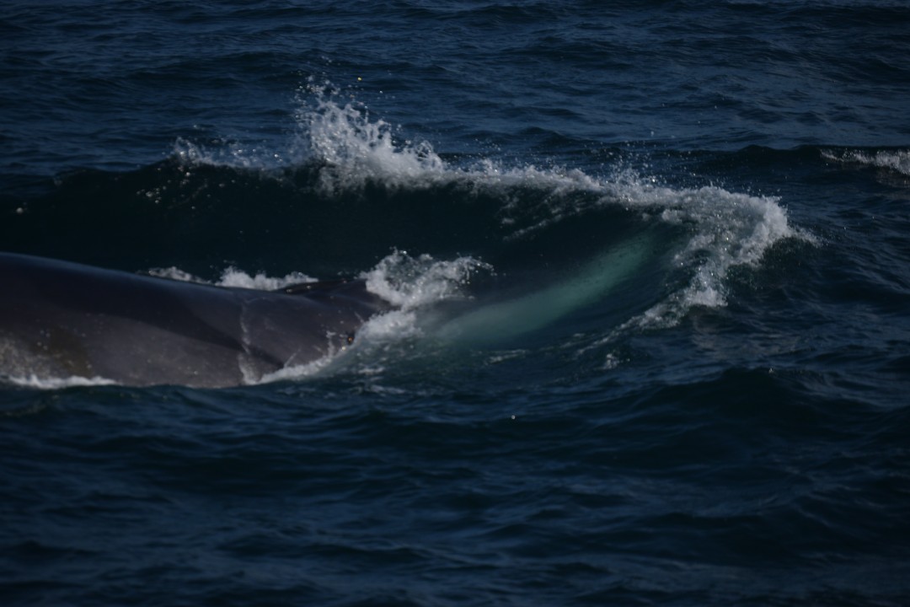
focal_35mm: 278
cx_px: 455
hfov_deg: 7.4
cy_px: 304
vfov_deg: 5.0
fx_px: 7014
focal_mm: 185
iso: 200
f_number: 5.6
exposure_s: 1/4000
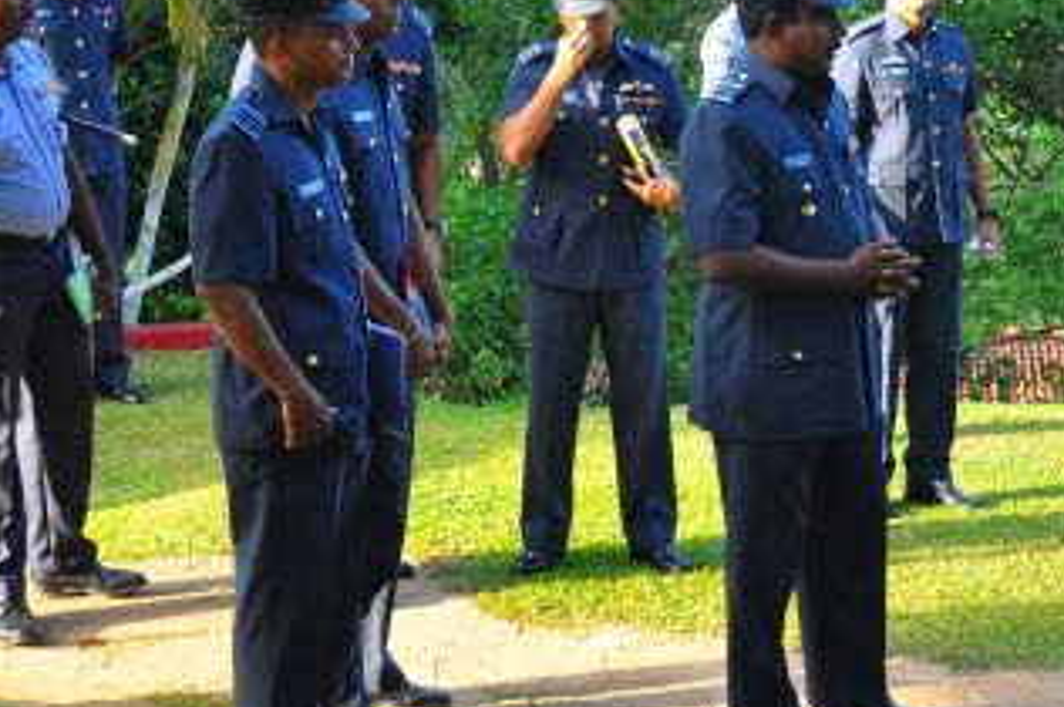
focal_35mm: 91
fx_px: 2687
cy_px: 293
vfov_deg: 15.0
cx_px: 734
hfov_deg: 22.3
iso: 320
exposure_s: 1/125
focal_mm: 32
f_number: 4.5
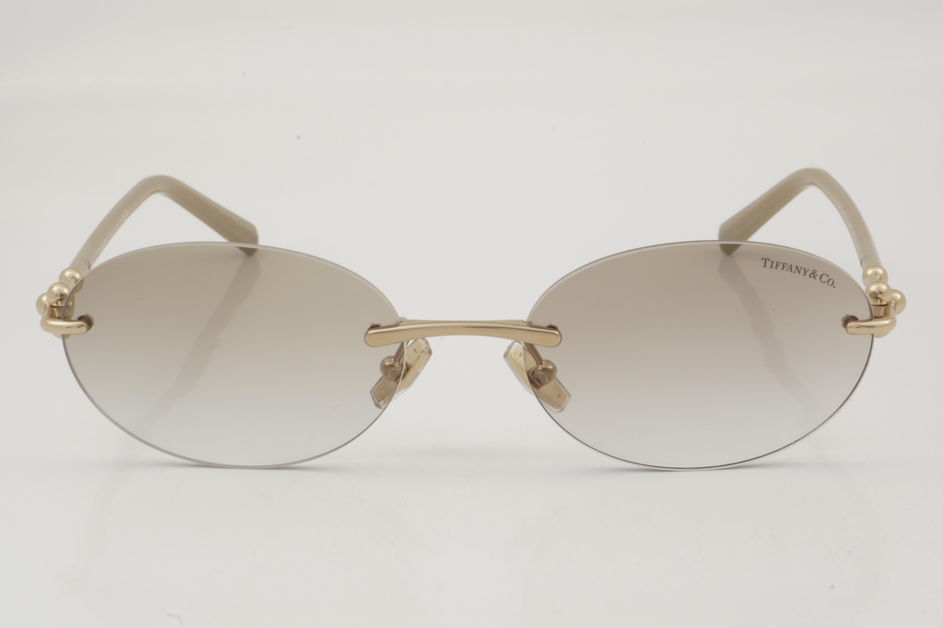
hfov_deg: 24.6
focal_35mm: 82
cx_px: 472
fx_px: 2161
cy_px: 314
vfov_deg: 16.6
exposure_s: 1/3
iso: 100
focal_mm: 55
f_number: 32
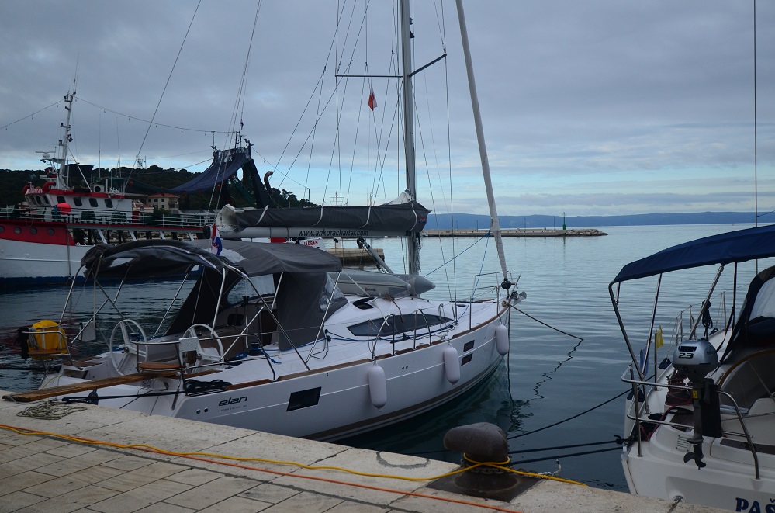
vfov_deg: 36.7
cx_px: 388
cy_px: 256
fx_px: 773
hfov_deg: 53.2
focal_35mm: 36
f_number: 4
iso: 400
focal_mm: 24
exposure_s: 1/1600
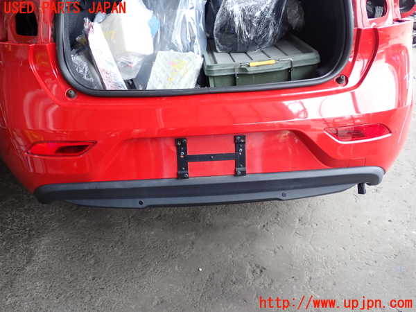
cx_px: 208
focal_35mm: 36
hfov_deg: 51.4
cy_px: 156
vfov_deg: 39.7
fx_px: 433
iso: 125
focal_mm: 6.37
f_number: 2.5
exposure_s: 1/125
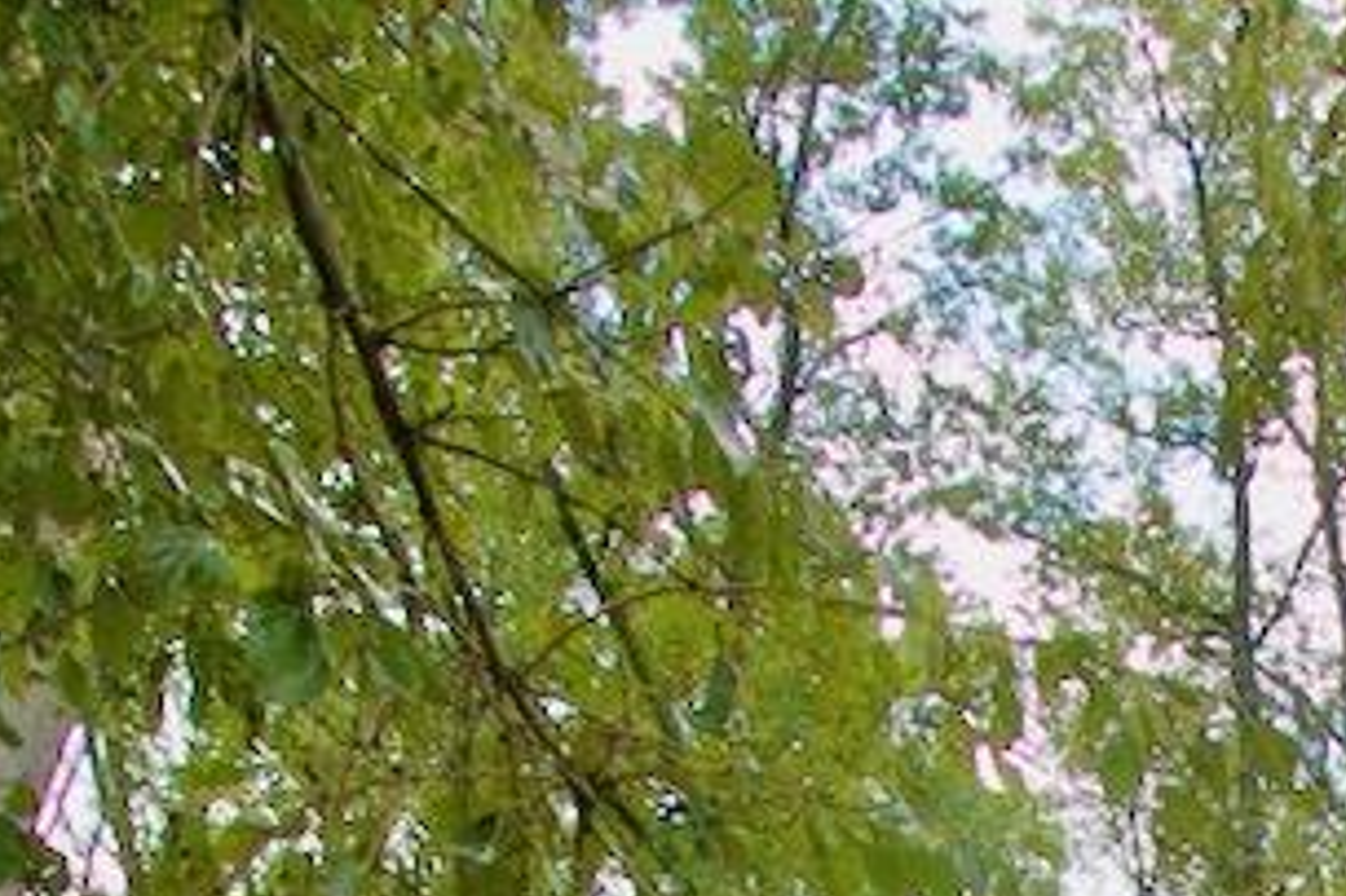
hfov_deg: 28.0
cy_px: 1880
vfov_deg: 15.9
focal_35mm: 63
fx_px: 2354
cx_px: 1611
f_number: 8
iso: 280
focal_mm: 10
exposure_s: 1/250
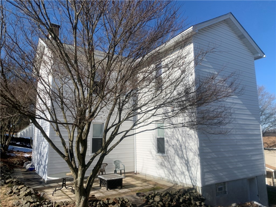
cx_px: 138
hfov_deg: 67.3
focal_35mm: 26
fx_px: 207
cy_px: 104
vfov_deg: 53.1
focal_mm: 4.25
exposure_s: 1/2611
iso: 25
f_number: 1.8
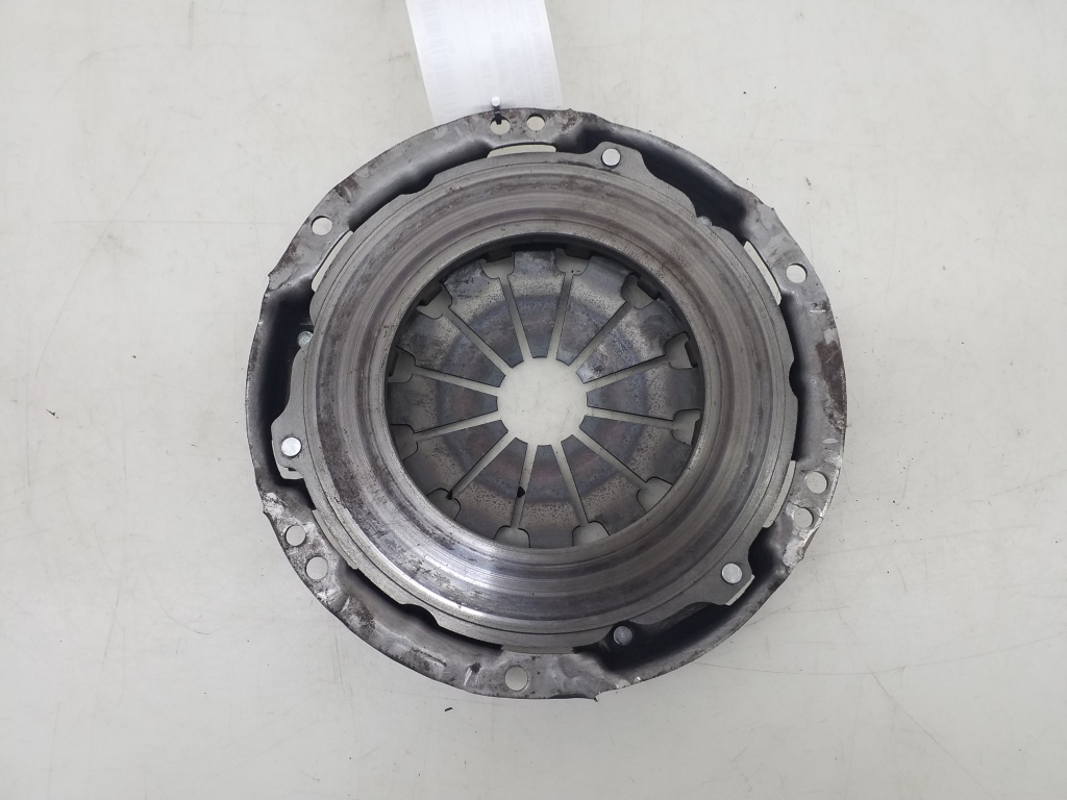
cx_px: 534
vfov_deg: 51.4
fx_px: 832
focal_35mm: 27
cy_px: 400
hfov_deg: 65.3
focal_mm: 3.6
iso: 125
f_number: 1.9
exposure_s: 1/50
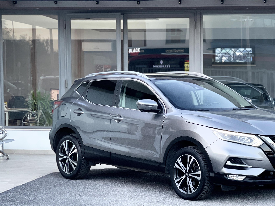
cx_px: 194
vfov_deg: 15.5
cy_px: 151
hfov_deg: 20.5
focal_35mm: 95
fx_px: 755
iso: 125
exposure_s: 1/121
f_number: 2.2
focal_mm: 7.5
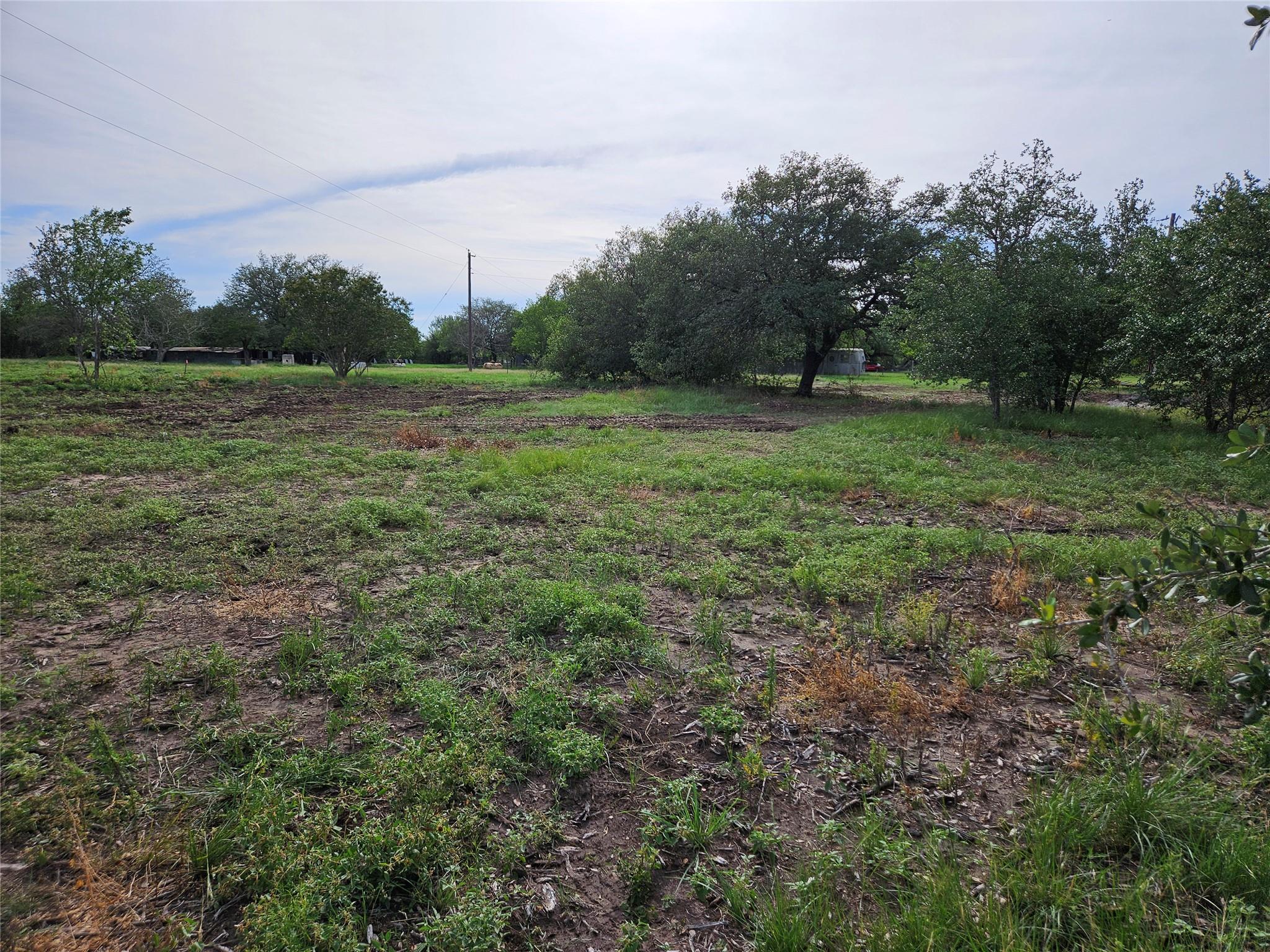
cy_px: 476
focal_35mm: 23
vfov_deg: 58.9
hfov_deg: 73.9
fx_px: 844
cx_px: 635
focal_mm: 5.4
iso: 25
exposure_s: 1/3282
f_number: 1.8
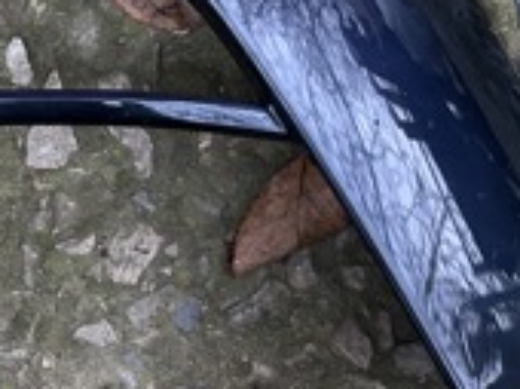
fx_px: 1470
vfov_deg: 14.9
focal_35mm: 98
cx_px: -132
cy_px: 69
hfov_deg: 18.8
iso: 500
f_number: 1.5
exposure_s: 1/60
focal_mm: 5.7
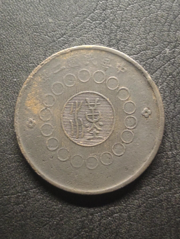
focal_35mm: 50
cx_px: 90
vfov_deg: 38.1
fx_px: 346
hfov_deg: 29.2
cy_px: 120
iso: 1600
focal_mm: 3.42
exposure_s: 1/20
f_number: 2.2
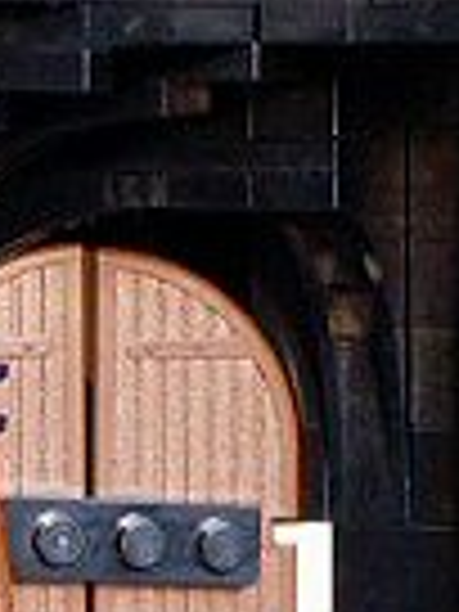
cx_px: 1053
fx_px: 5286
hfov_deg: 4.9
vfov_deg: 6.6
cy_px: 9
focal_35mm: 299
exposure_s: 1/3.2
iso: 200
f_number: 3.2
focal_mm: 10.6
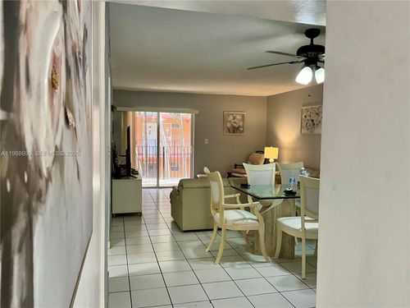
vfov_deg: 48.2
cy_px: 154
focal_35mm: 29
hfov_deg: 61.7
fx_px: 343
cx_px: 205
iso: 100
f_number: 1.8
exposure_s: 1/60
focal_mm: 3
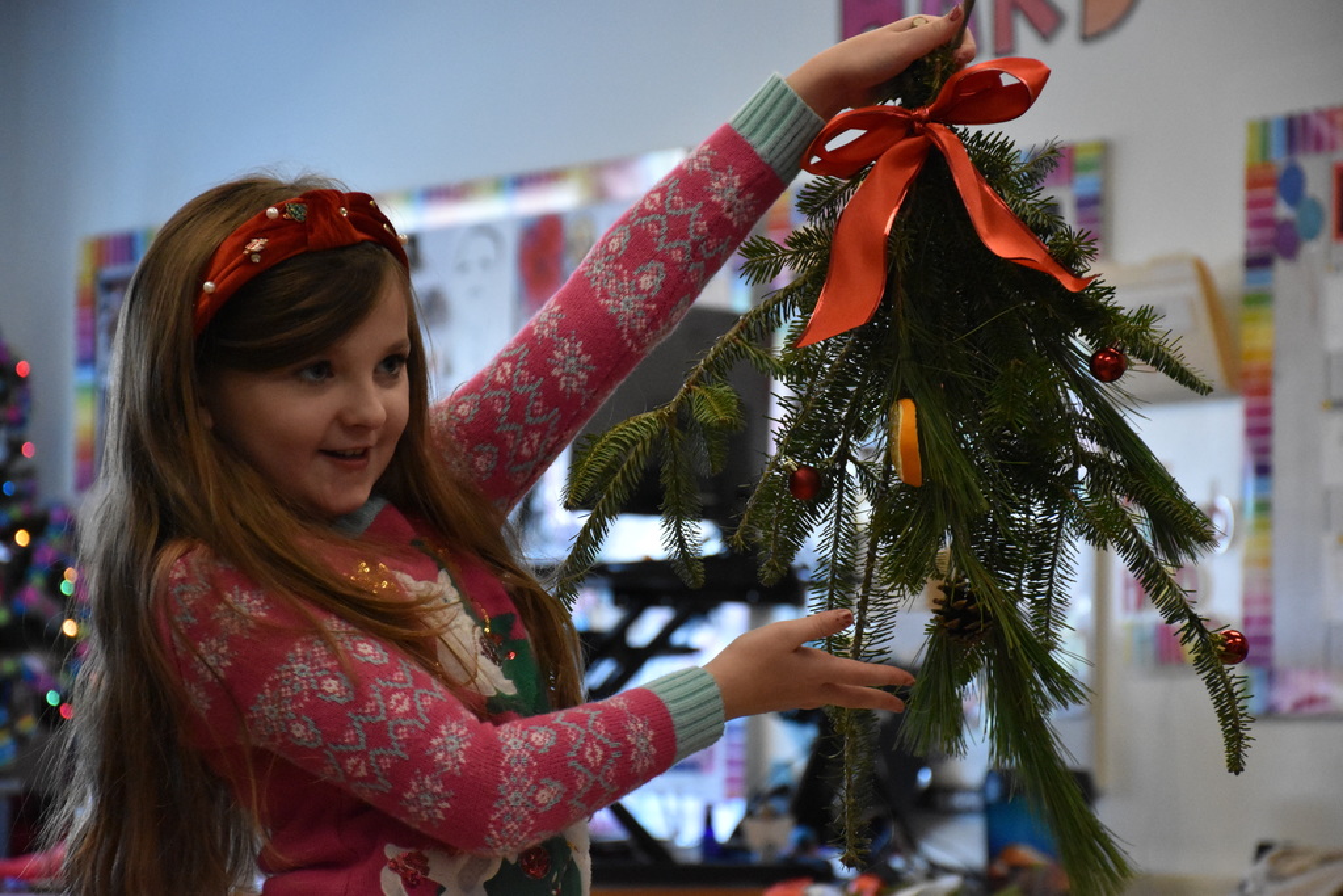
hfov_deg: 14.4
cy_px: 448
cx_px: 672
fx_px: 5316
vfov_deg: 9.6
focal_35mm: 142
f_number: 5.3
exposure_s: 1/320
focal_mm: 95
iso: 5000
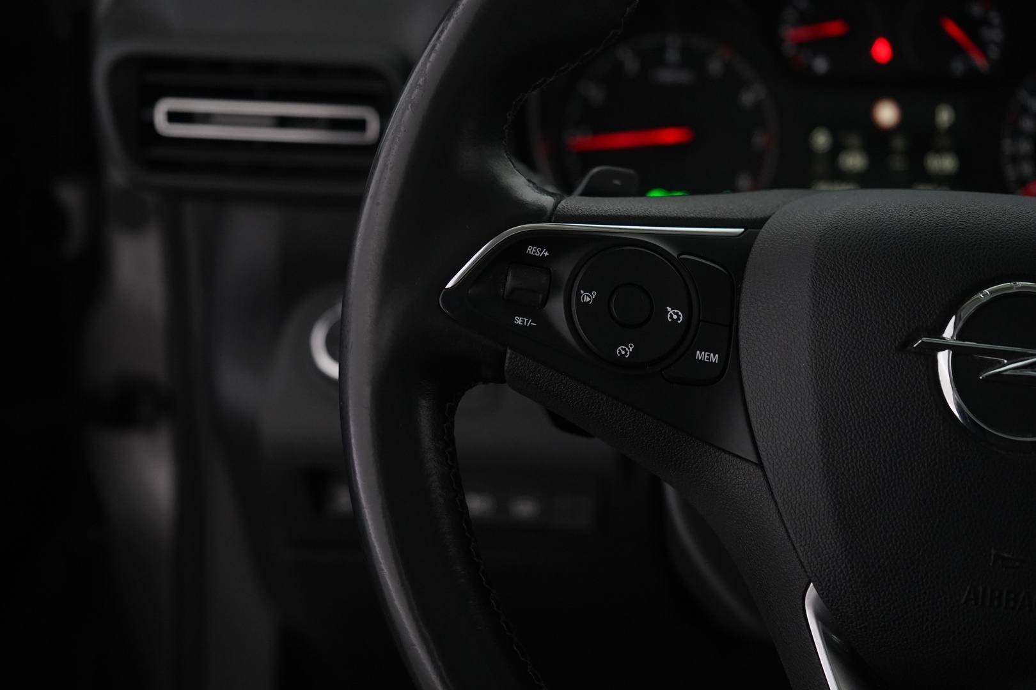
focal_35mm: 58
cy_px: 345
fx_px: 1669
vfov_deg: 23.4
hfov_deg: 34.5
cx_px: 518
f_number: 5
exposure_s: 1/60
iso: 4000
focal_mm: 58
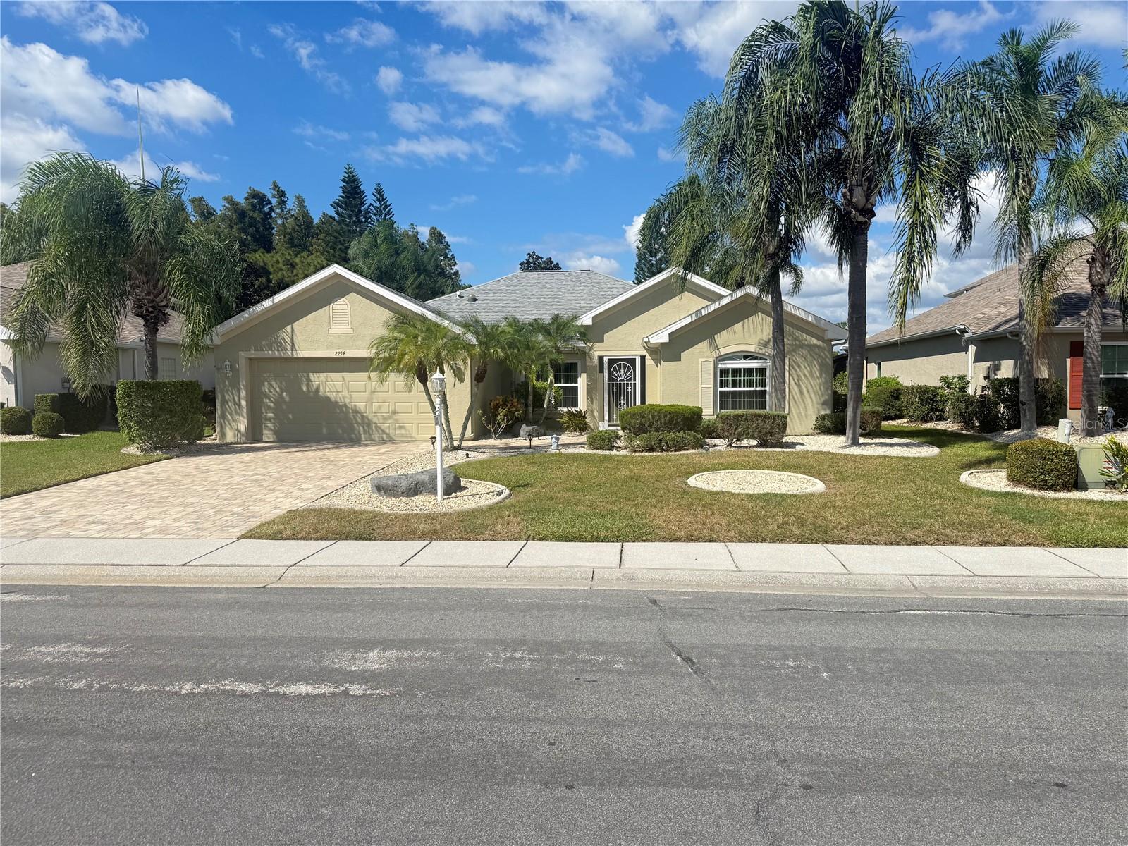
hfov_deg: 71.6
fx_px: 782
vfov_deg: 56.8
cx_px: 564
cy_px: 423
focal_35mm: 24
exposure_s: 1/4405
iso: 80
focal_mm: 6.76
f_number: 1.78
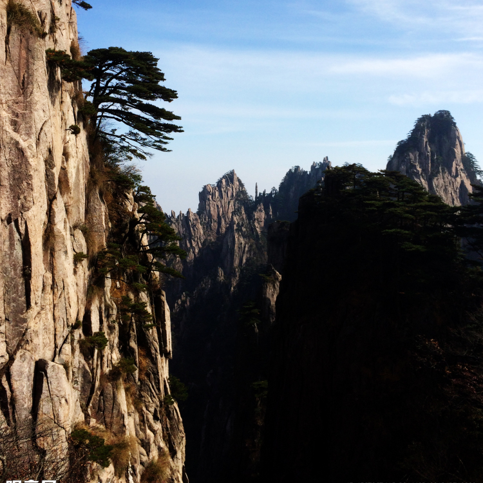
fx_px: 553
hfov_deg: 47.2
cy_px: 169
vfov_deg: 46.6
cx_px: 242
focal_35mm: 35
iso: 32
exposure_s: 1/2415
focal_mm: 4.15
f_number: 2.2
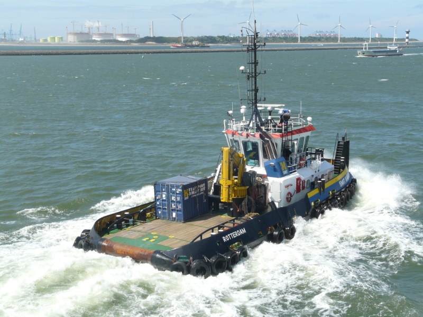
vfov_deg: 27.5
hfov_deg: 36.2
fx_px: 648
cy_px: 158
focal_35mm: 53
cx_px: 212
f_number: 6.3
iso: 100
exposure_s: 1/400
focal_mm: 8.8
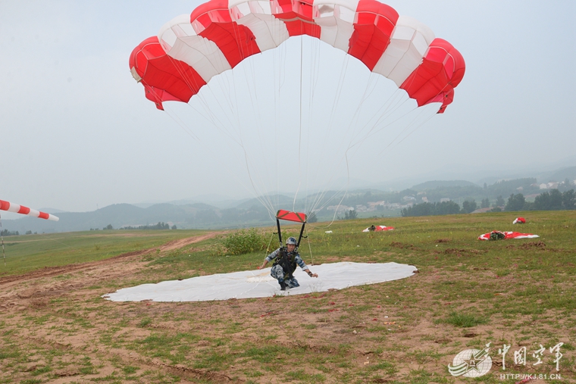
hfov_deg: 43.6
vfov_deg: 29.9
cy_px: 192
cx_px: 288
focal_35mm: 45
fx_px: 720
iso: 1000
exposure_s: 1/2000
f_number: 7.1
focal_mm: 45
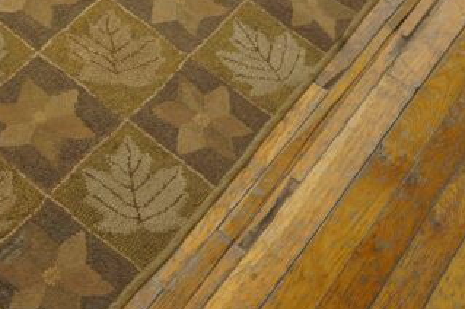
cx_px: 76
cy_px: 49
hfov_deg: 30.1
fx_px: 838
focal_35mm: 65
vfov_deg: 20.6
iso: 1000
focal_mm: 23
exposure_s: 1/60
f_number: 4
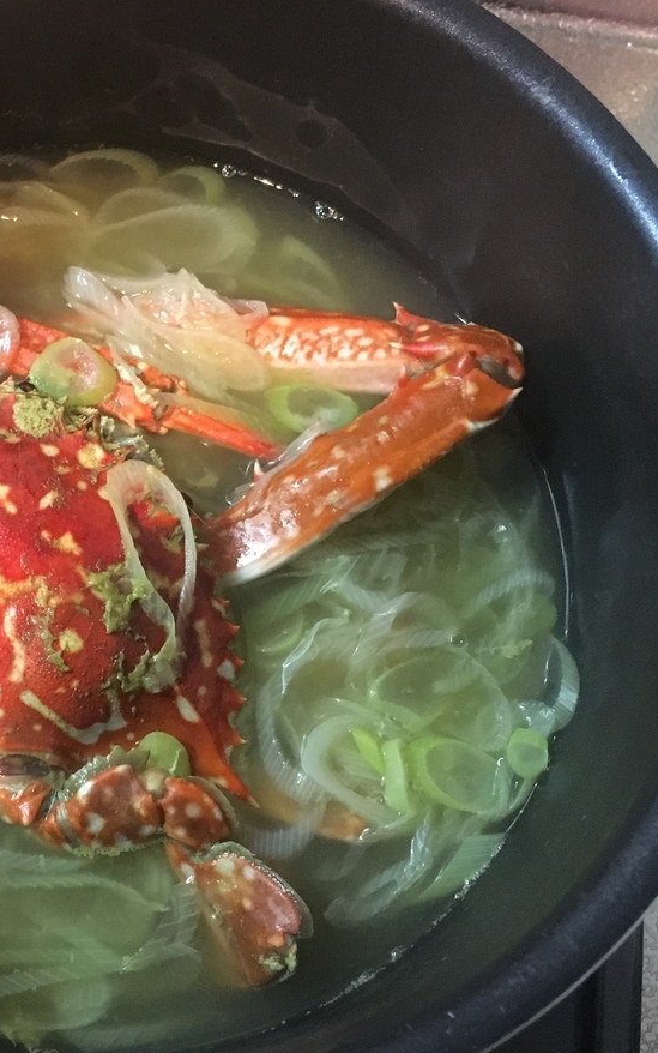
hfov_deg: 29.1
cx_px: 42
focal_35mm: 42
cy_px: 534
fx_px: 1205
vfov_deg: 47.2
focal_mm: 4.15
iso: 320
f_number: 2.2
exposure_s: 1/15
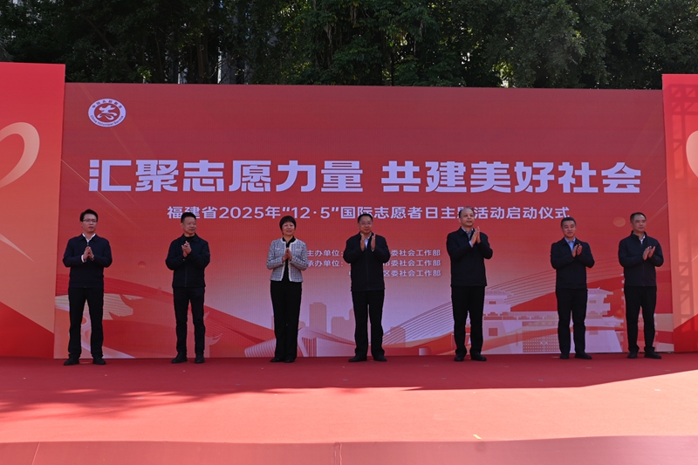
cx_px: 349
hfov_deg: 51.9
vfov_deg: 35.9
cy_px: 232
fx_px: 717
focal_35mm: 37
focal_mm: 25
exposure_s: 1/250
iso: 140
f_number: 5.6
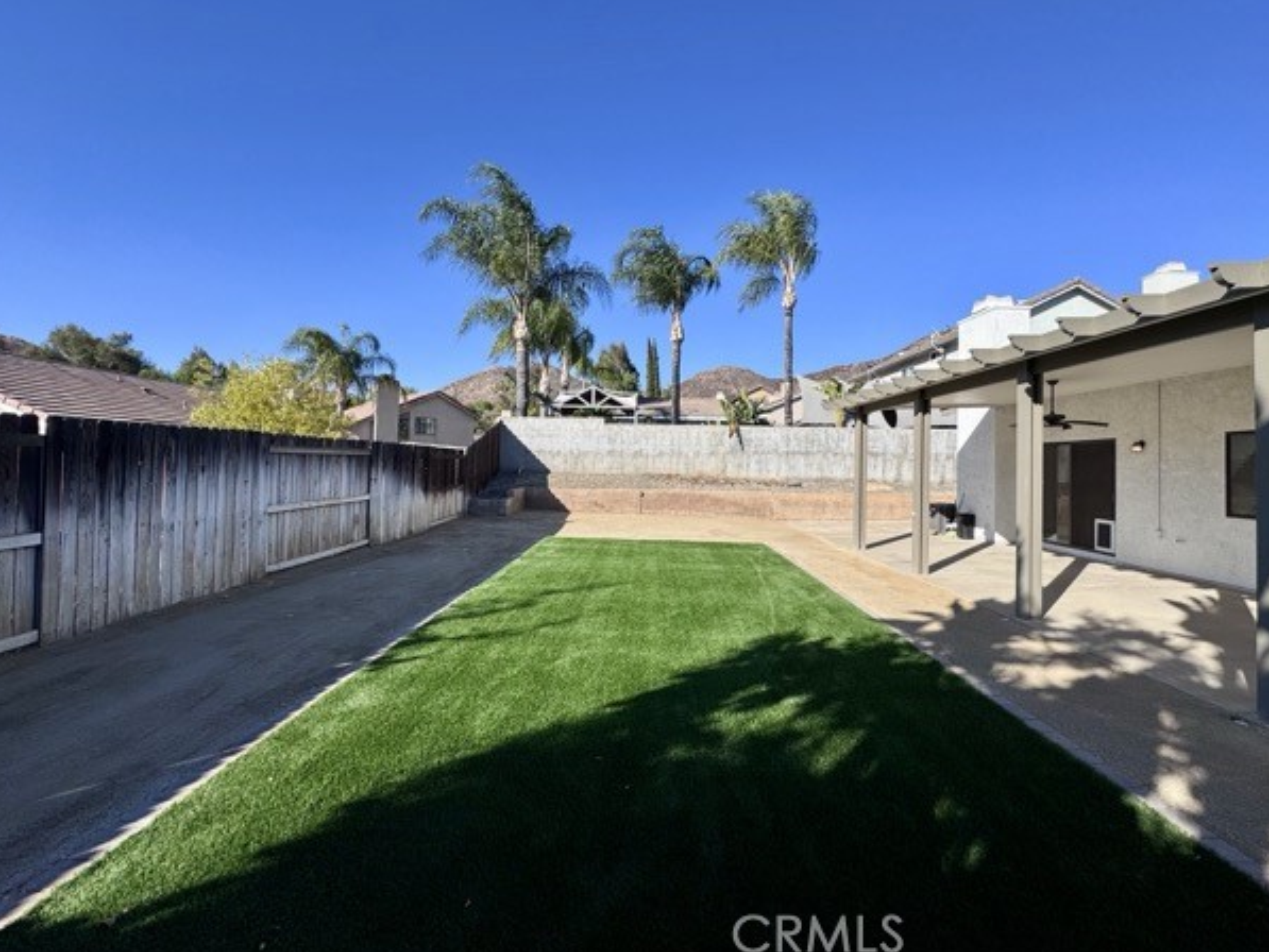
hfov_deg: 98.1
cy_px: 455
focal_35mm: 15
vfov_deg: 81.7
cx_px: 667
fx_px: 550
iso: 40
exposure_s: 1/1880
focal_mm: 2.22
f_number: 2.2
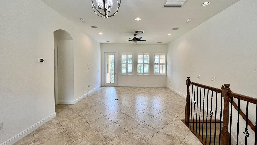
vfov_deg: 70.5
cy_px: 70
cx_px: 135
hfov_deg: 102.9
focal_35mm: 15
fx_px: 102
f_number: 1.8
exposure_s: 1/120
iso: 80
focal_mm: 1.57
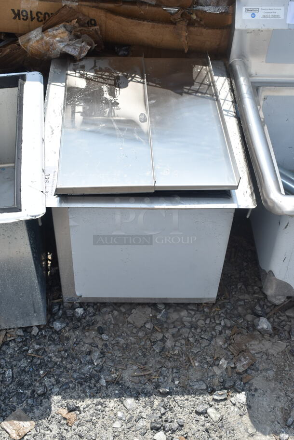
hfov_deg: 29.0
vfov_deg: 42.3
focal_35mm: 46
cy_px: 220
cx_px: 147
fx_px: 569
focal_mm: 31
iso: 100
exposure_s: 1/200
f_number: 9
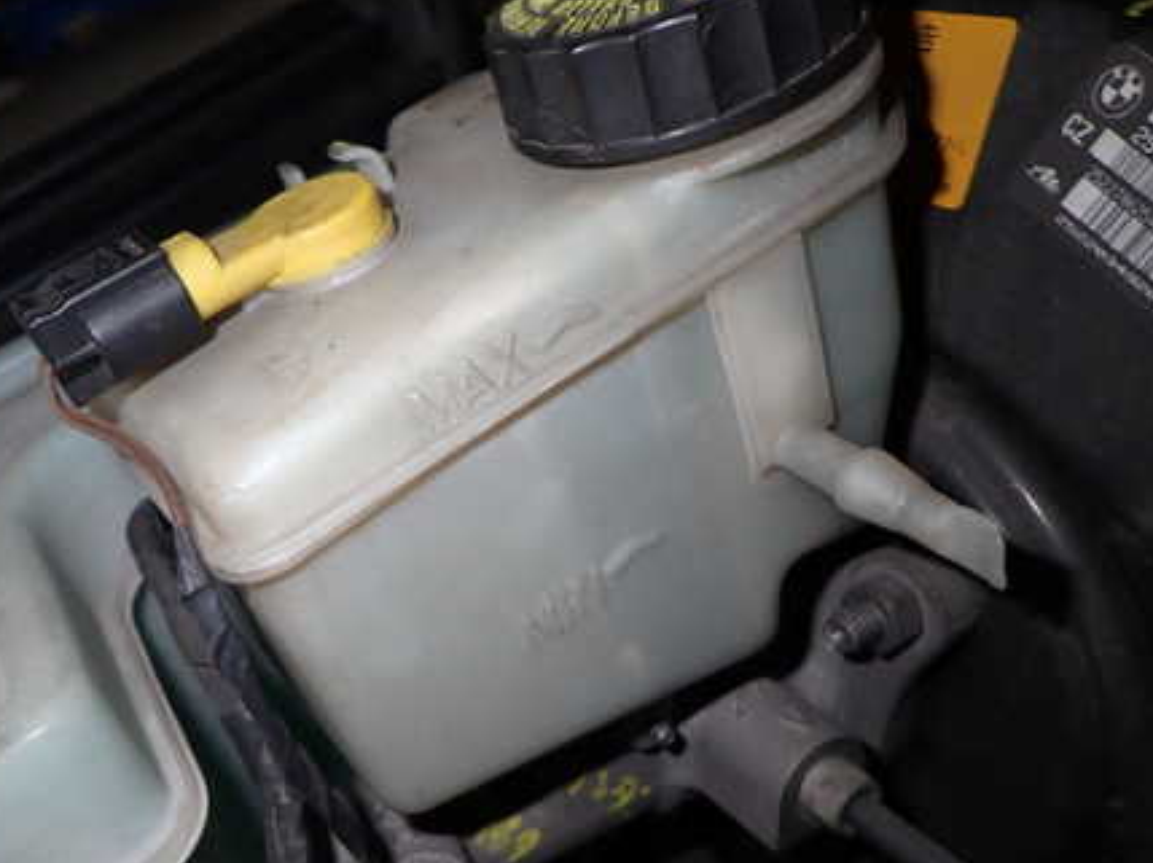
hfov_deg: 52.0
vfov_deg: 40.4
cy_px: 530
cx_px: 425
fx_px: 1165
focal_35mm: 35
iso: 200
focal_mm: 4.5
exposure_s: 1/30
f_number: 5.6
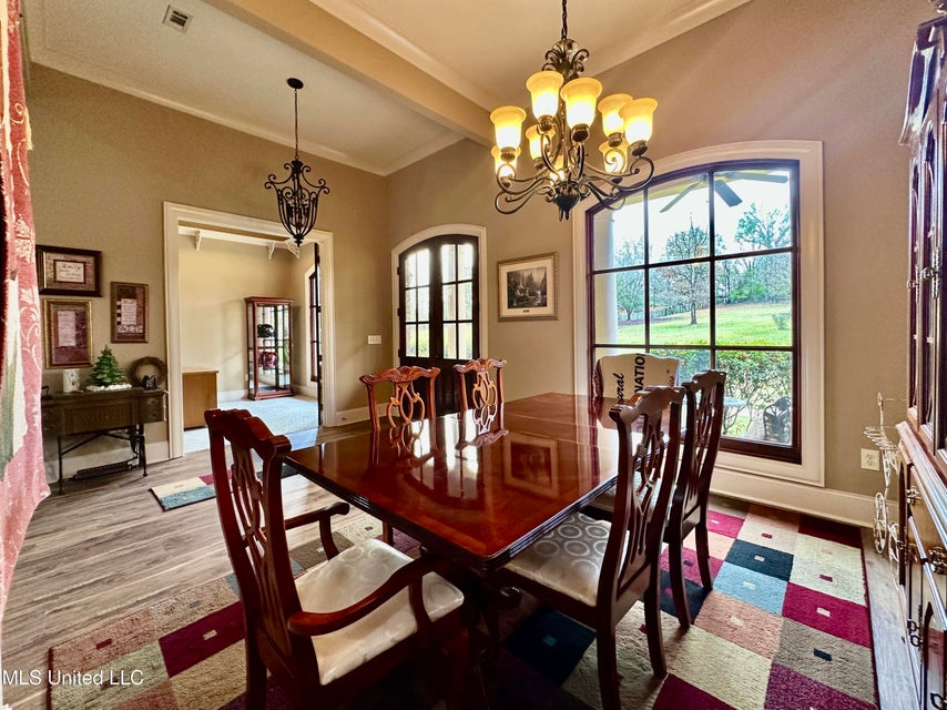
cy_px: 355
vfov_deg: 85.6
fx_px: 383
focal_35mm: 14
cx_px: 474
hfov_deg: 102.1
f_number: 2.2
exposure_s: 1/120
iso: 250
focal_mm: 2.22
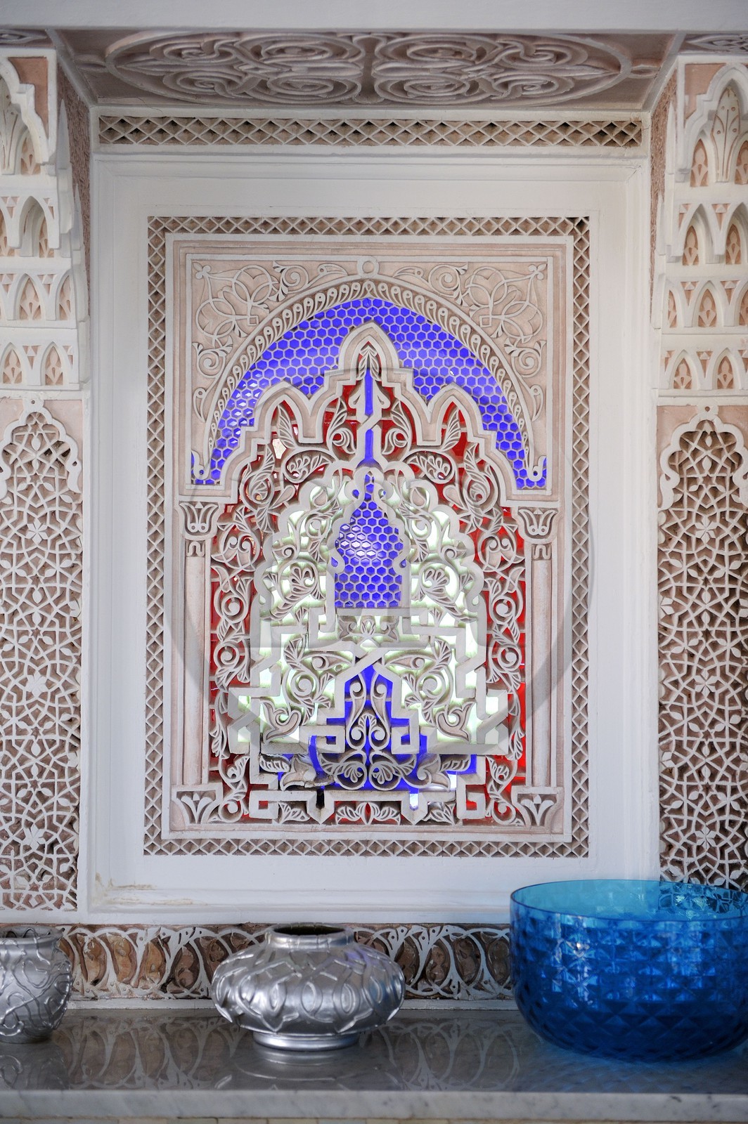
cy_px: 562
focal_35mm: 62
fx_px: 1936
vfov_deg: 32.4
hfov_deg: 21.9
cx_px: 374
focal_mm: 62
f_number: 3.2
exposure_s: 1/100
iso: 800
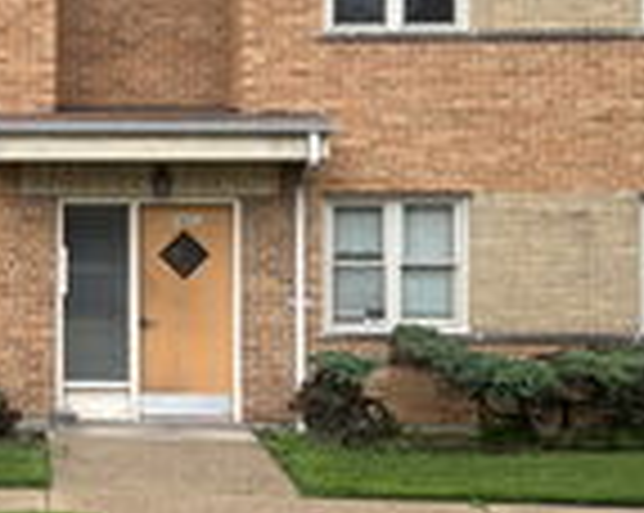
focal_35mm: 76
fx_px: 1447
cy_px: 243
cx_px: -11
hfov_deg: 23.9
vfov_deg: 20.1
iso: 50
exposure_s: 1/1183
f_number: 1.5
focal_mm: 5.7
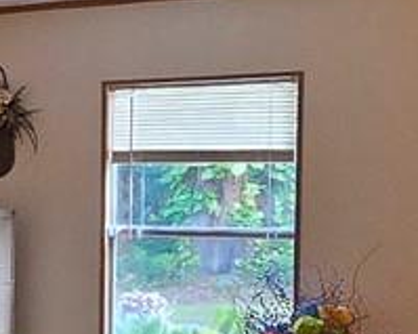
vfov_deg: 15.0
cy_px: 231
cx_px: -590
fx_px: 1261
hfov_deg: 13.6
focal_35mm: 102
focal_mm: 2.2
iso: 250
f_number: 2.2
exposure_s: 1/60
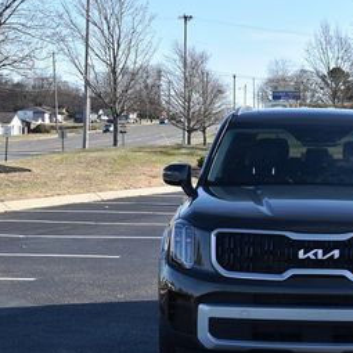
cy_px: 156
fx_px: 1293
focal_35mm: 112
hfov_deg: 15.3
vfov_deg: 15.5
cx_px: 329
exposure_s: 1/250
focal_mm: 35
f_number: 8
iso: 140
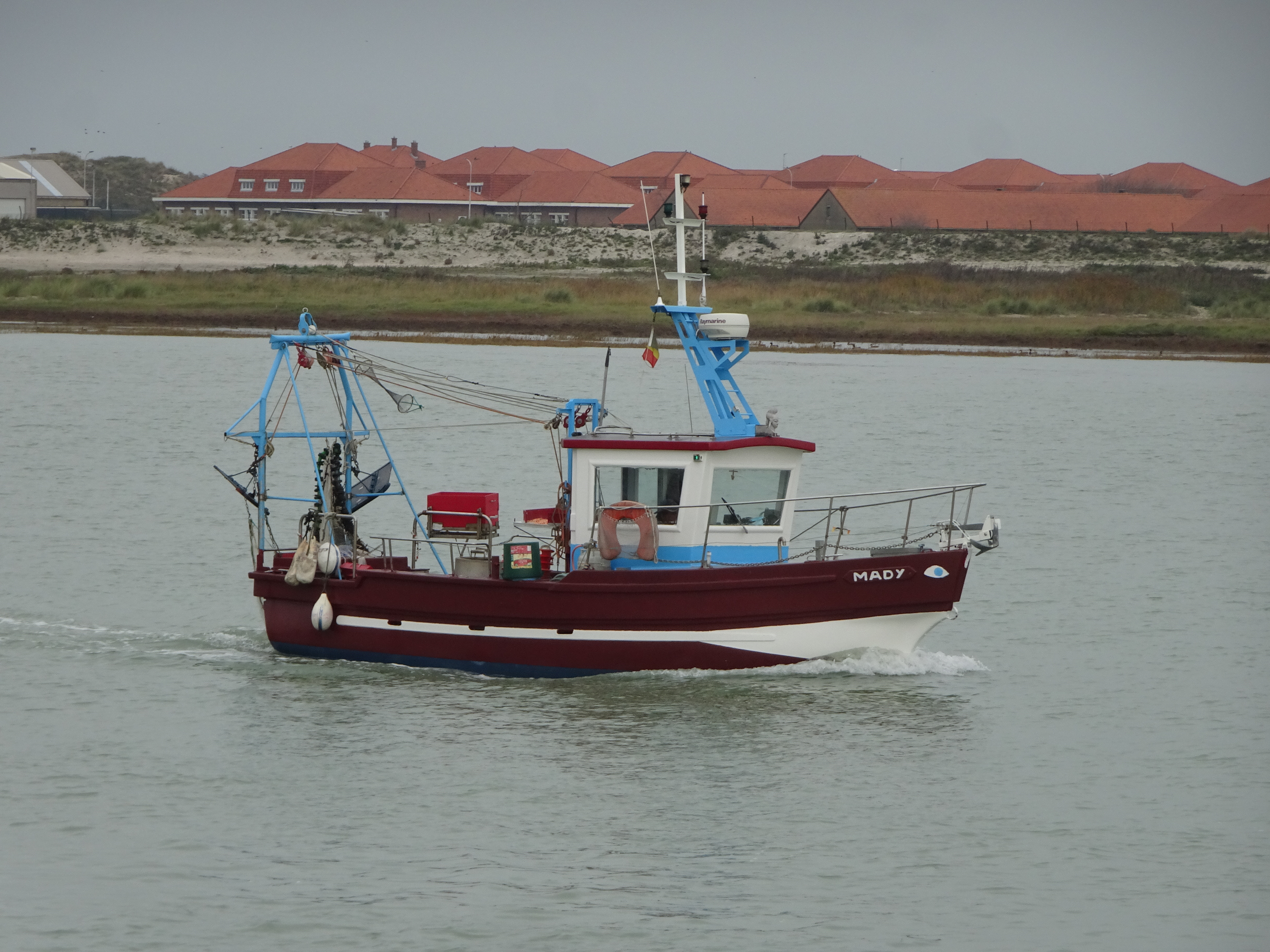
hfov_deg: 8.8
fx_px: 8255
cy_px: 476
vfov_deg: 6.6
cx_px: 635
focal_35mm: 225
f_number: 6.3
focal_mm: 38.47
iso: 100
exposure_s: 1/250
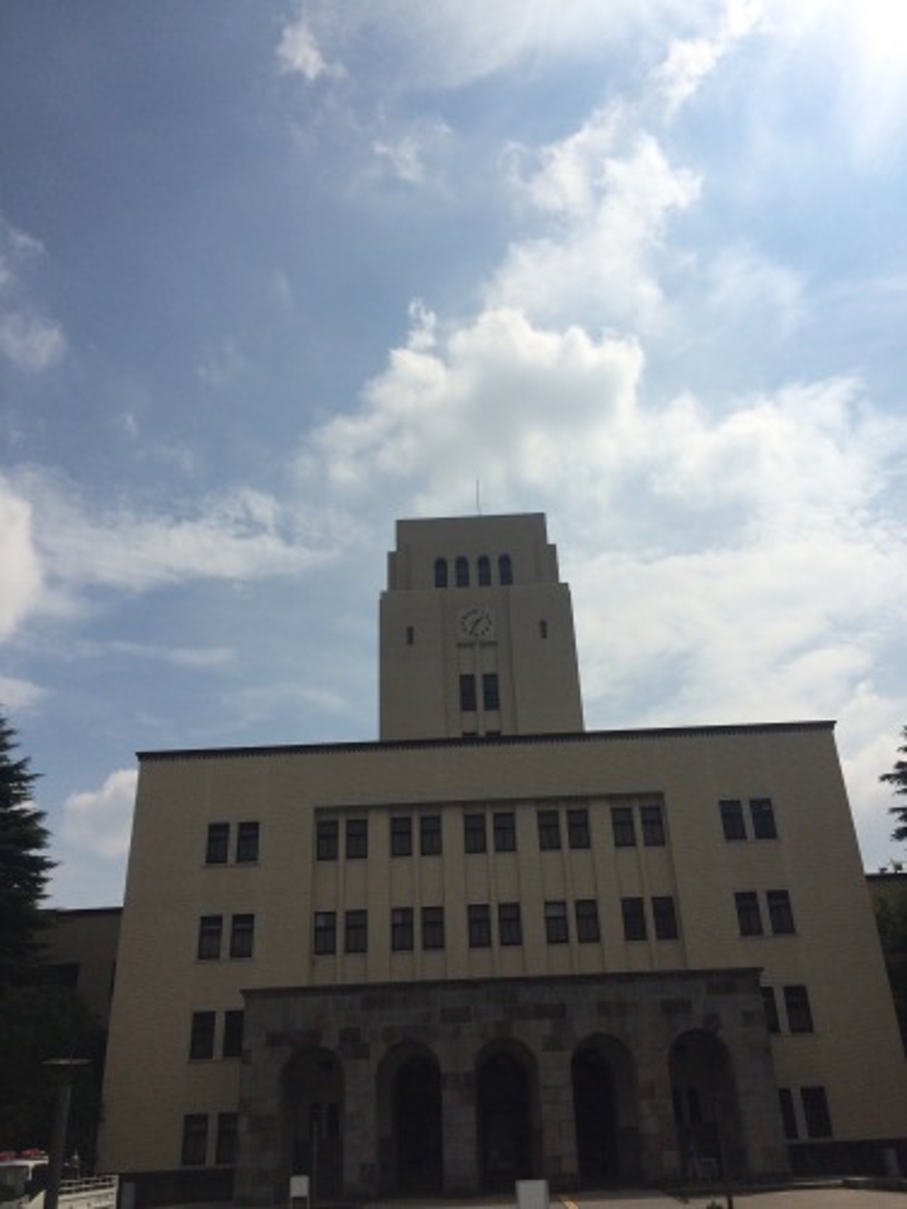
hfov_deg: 48.2
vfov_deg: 61.7
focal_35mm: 29
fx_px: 1013
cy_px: 604
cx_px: 454
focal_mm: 4.15
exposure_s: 1/10309
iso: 32
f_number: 2.2
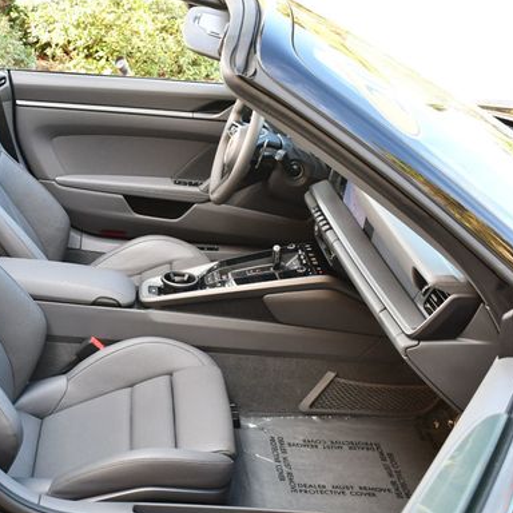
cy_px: 278
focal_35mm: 51
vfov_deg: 33.4
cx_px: 91
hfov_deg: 32.3
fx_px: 855
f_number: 3.5
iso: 560
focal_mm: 18
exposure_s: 1/250
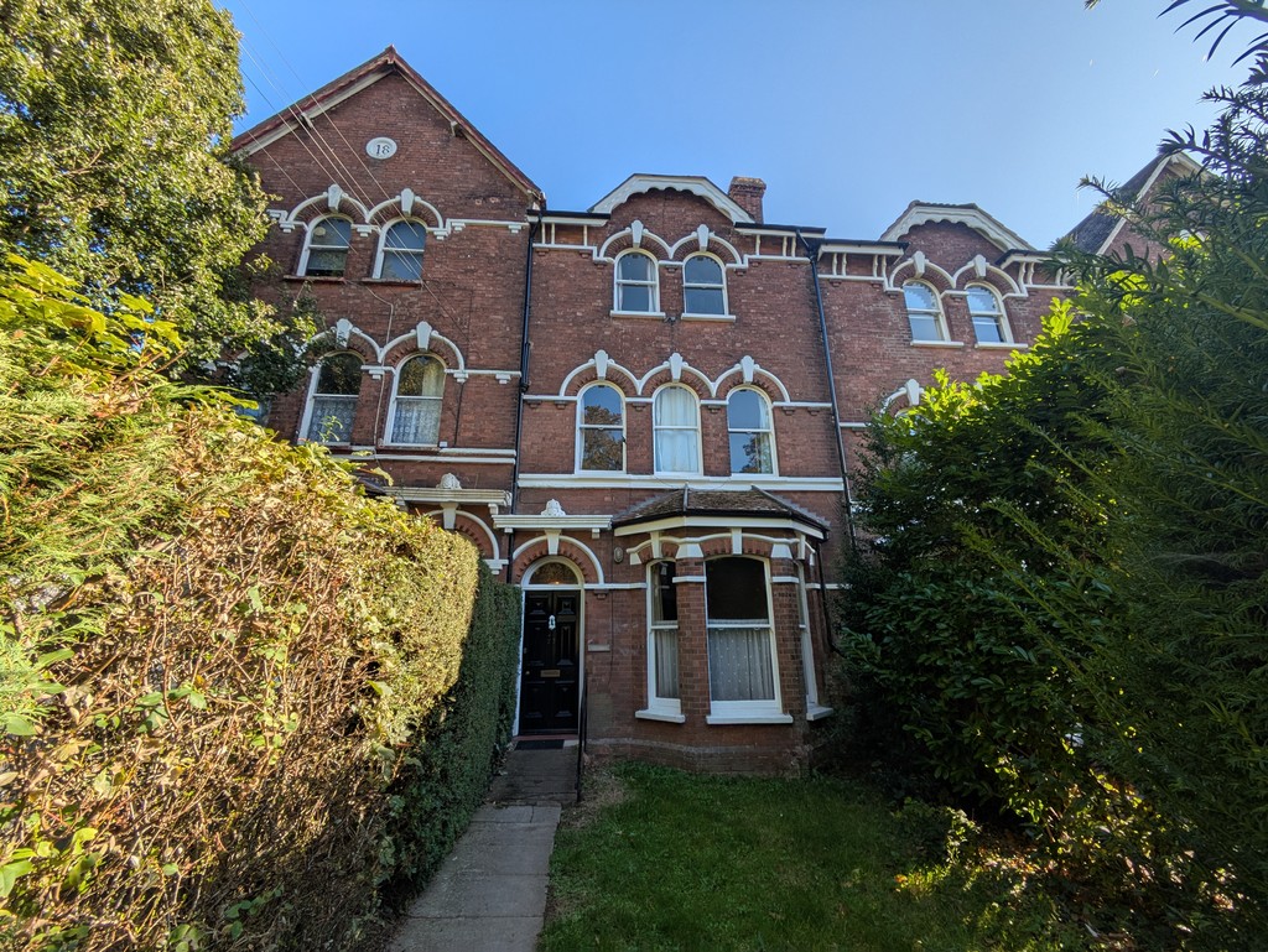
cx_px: 634
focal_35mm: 14
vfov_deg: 85.7
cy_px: 476
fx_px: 513
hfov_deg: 102.0
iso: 43
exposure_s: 1/908
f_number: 2.2
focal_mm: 1.83
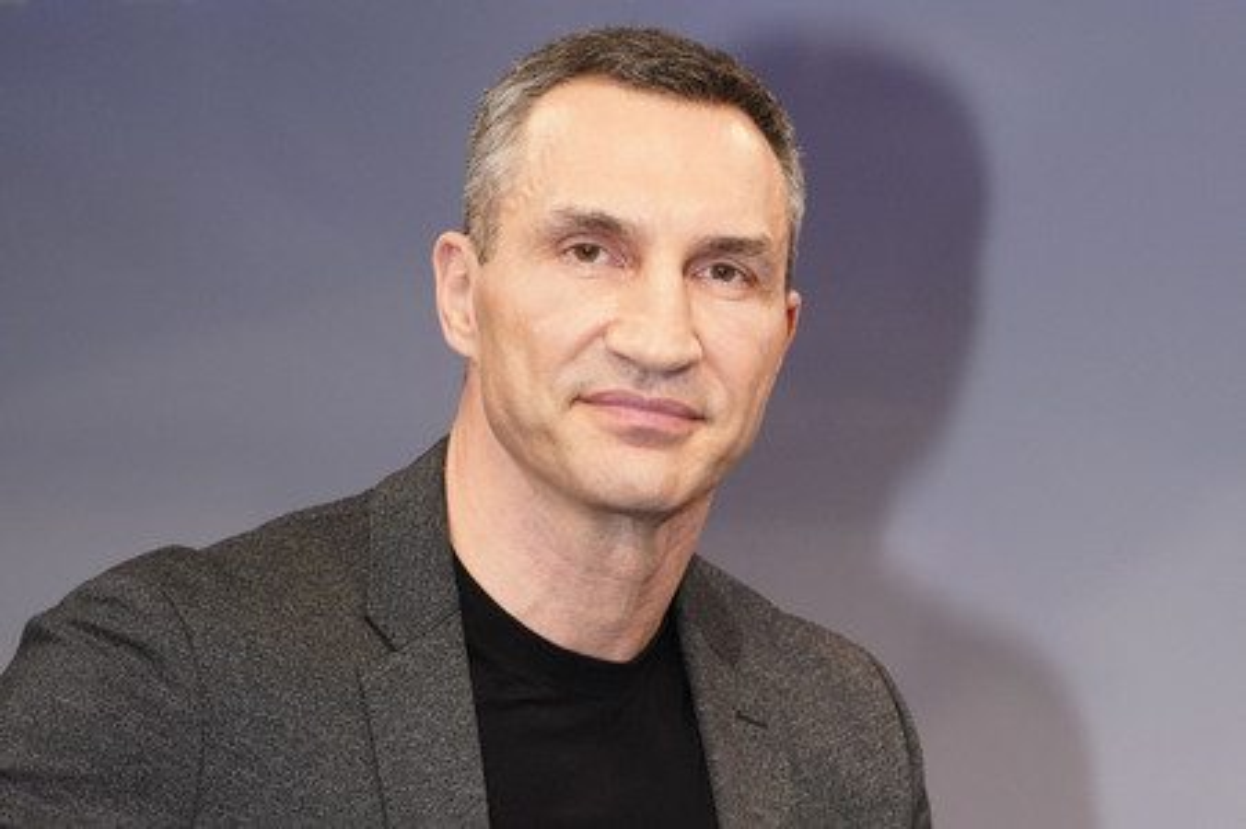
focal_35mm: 68
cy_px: 414
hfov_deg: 29.7
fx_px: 2352
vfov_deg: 20.0
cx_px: 623
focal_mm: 68
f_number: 5.6
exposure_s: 1/125
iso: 2000
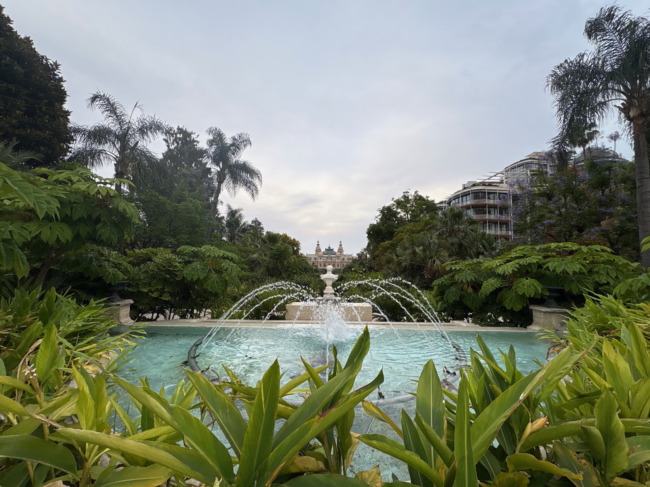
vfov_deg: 85.7
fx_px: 263
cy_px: 244
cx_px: 325
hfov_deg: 102.1
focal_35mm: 14
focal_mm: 2.22
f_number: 2.2
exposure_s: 1/124
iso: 40
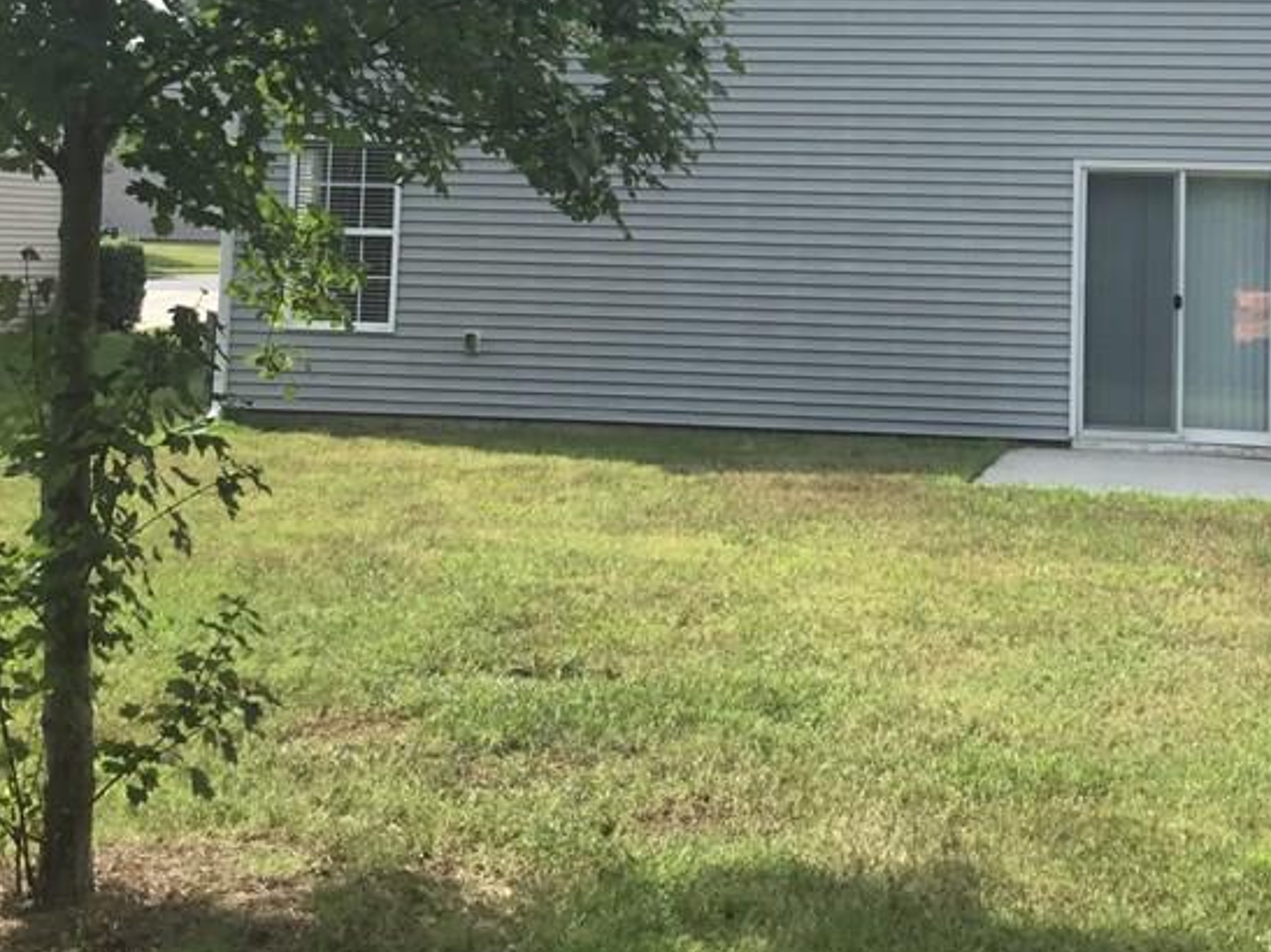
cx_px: 888
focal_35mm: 58
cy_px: 111
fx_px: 2129
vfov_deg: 24.6
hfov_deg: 32.8
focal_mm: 3.3
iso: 25
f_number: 2.4
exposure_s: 1/458
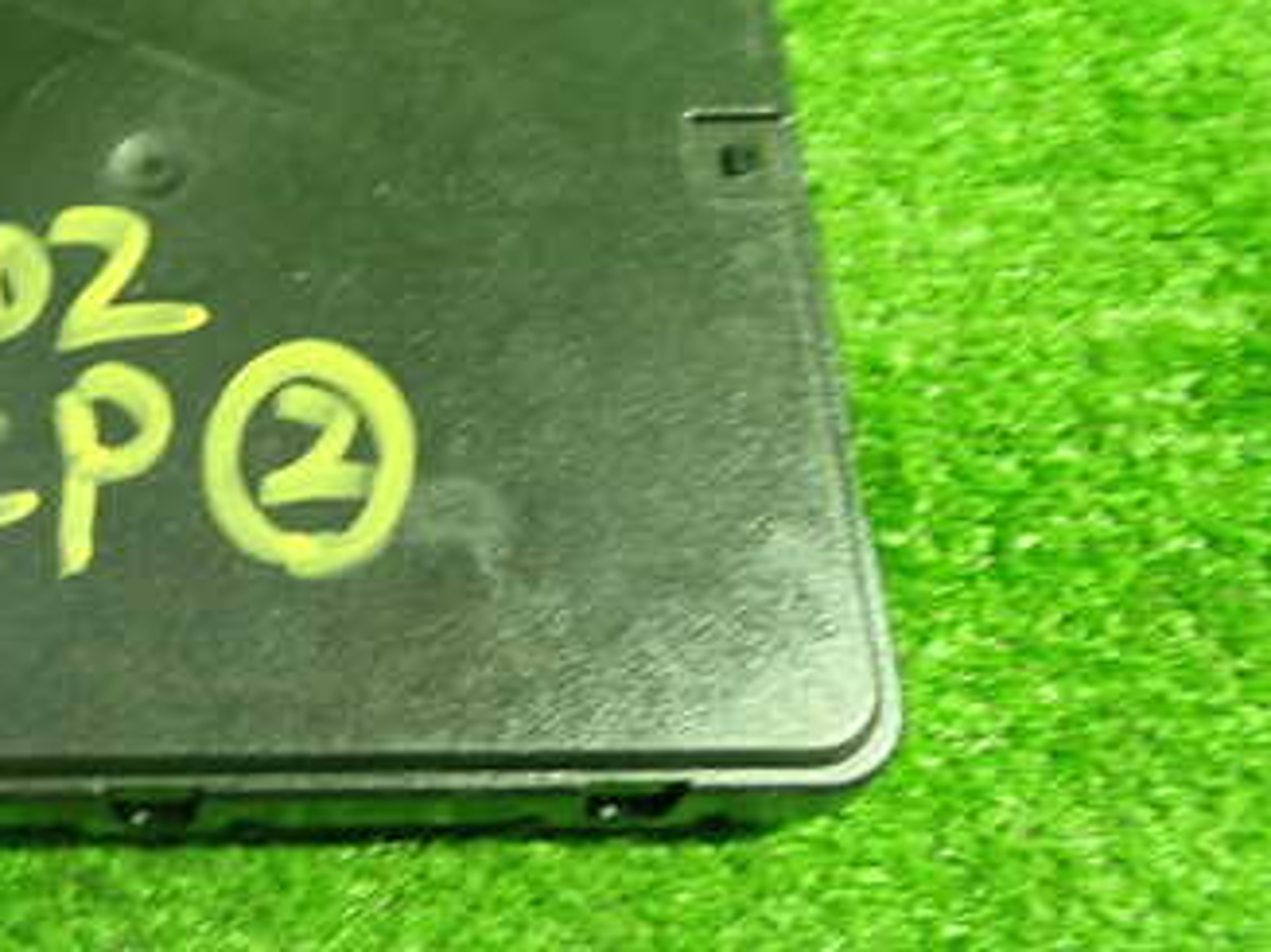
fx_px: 2019
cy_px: 241
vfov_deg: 26.2
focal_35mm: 55
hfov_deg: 33.4
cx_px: 171
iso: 640
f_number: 2.3
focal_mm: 5.4
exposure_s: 1/30
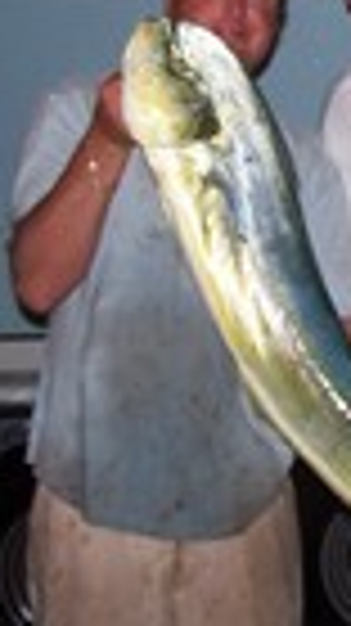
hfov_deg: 9.8
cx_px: 572
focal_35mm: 119
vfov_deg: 18.0
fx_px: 1973
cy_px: 230
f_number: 2.8
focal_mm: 6.3
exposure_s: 1/60
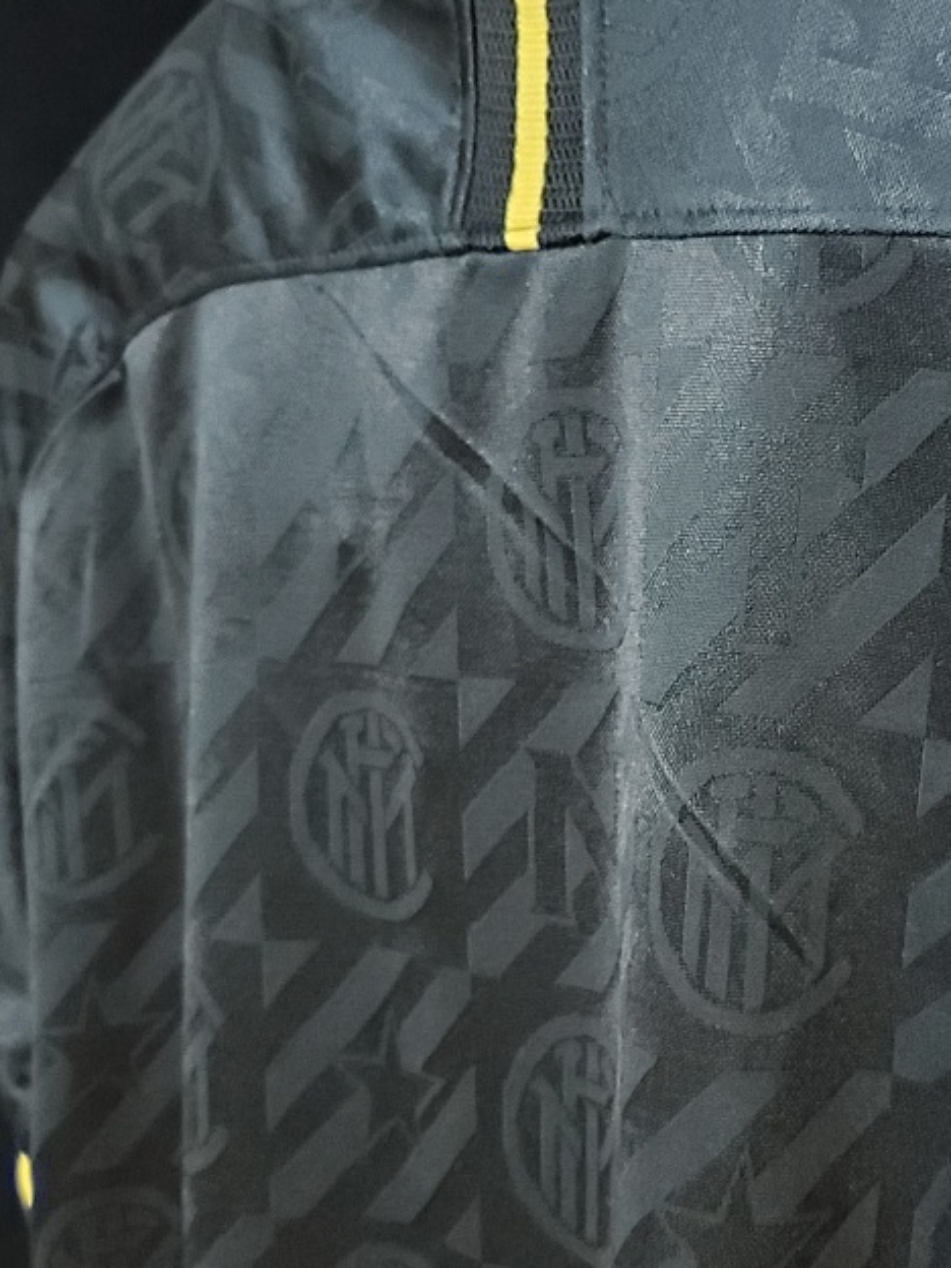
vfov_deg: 42.0
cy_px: 693
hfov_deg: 31.6
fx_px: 1648
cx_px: 719
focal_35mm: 45
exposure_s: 1/9
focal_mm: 4.3
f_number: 1.5
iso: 800
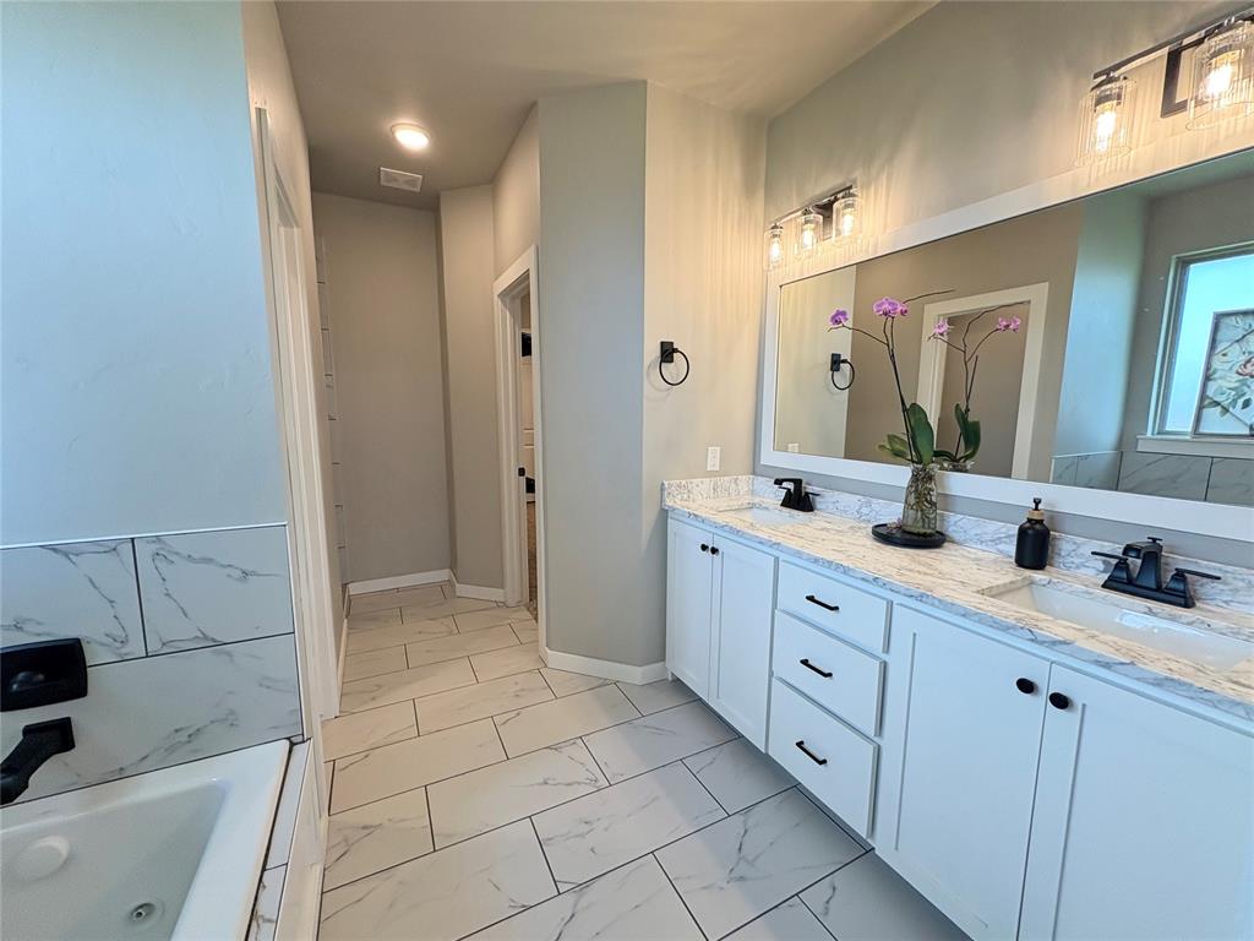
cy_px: 470
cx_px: 627
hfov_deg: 102.1
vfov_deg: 85.7
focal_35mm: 14
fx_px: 507
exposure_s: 1/120
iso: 125
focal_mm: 2.22
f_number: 2.2
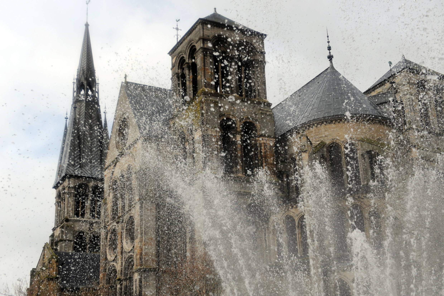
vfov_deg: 26.0
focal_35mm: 52
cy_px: 148
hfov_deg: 38.2
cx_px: 222
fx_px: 641
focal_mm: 52
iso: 200
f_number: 8
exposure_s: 1/640
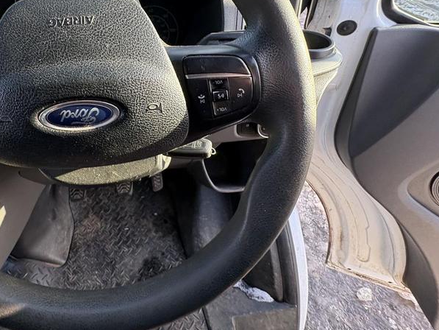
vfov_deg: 61.8
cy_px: 108
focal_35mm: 21
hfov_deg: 75.2
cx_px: 129
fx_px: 266
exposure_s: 1/99
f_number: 2.2
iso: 160
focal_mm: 2.22
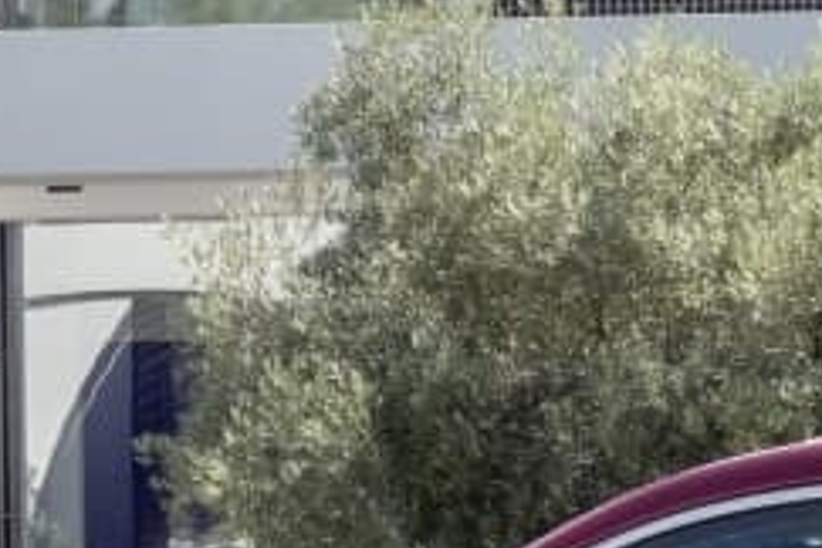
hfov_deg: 8.4
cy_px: 348
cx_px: 274
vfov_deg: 5.6
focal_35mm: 245
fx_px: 5594
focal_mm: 31
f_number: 16
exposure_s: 1/60
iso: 100
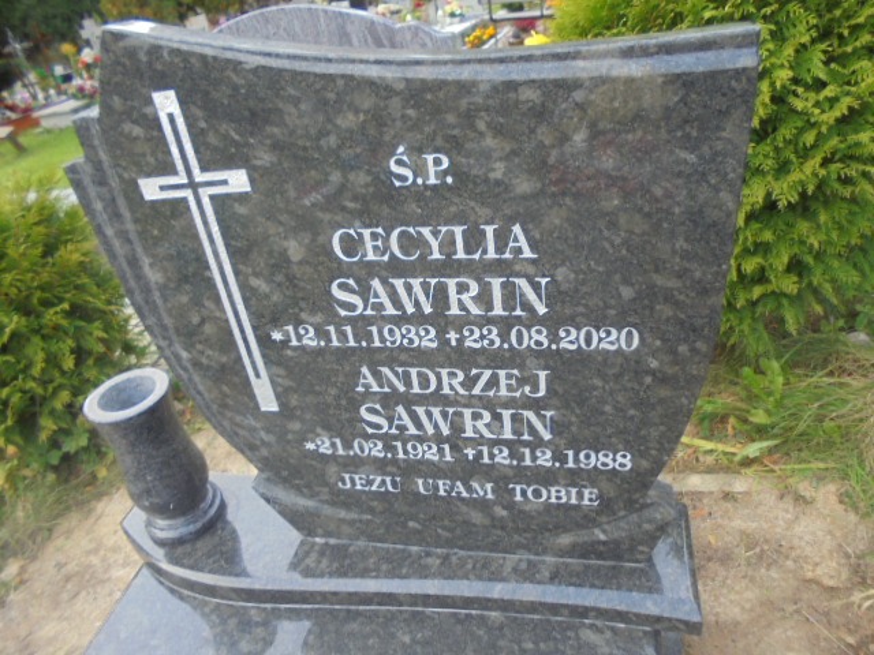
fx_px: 656
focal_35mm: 26
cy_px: 328
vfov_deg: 53.1
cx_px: 437
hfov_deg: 67.3
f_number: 3.5
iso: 100
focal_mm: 4.6
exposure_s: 1/30
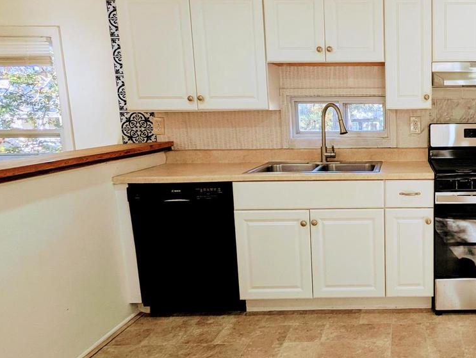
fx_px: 427
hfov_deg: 52.2
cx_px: 418
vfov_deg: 45.5
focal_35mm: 31
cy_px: 172
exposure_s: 1/120
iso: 80
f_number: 2.2
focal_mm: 2.35
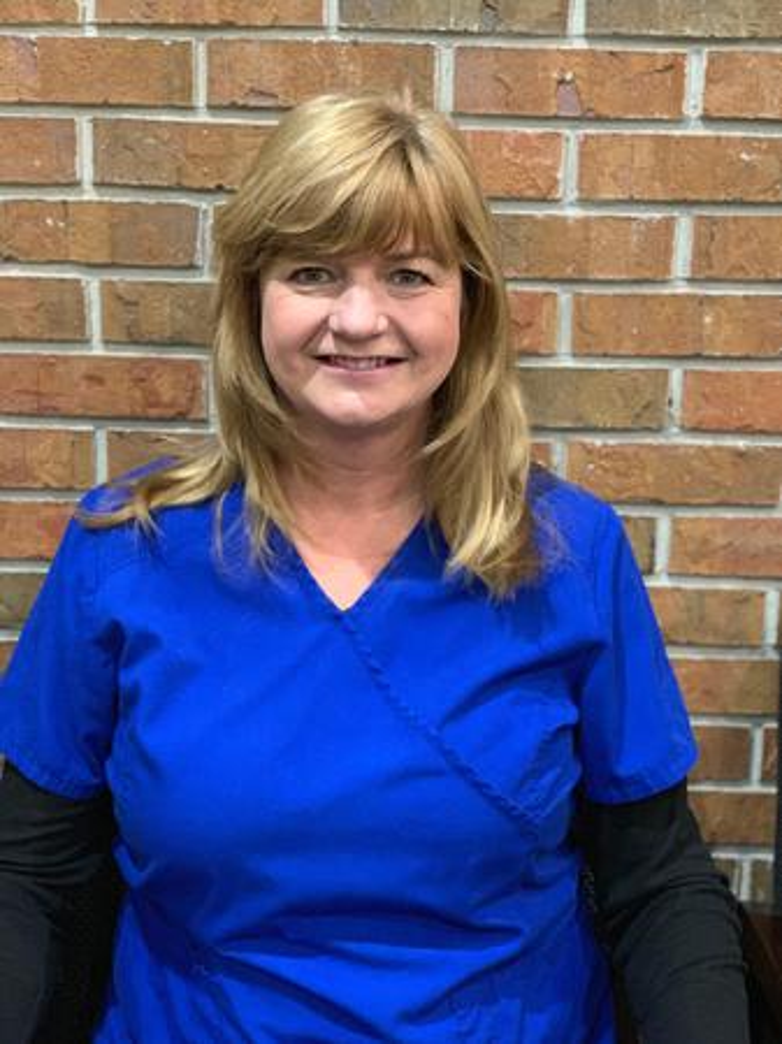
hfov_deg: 28.0
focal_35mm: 52
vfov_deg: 36.8
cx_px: 391
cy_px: 522
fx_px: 1568
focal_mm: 6
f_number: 2.4
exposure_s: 1/40
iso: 500
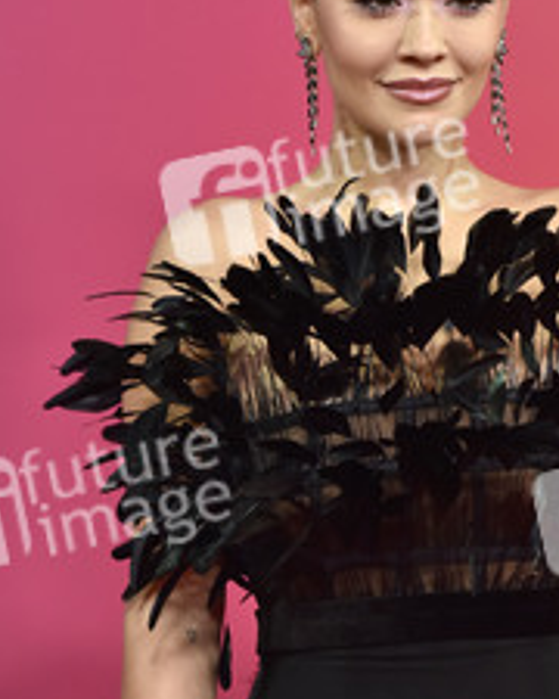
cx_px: 410
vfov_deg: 7.2
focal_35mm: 267
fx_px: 5522
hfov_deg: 5.8
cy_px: 348
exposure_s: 1/200
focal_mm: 160
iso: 2000
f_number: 5.6
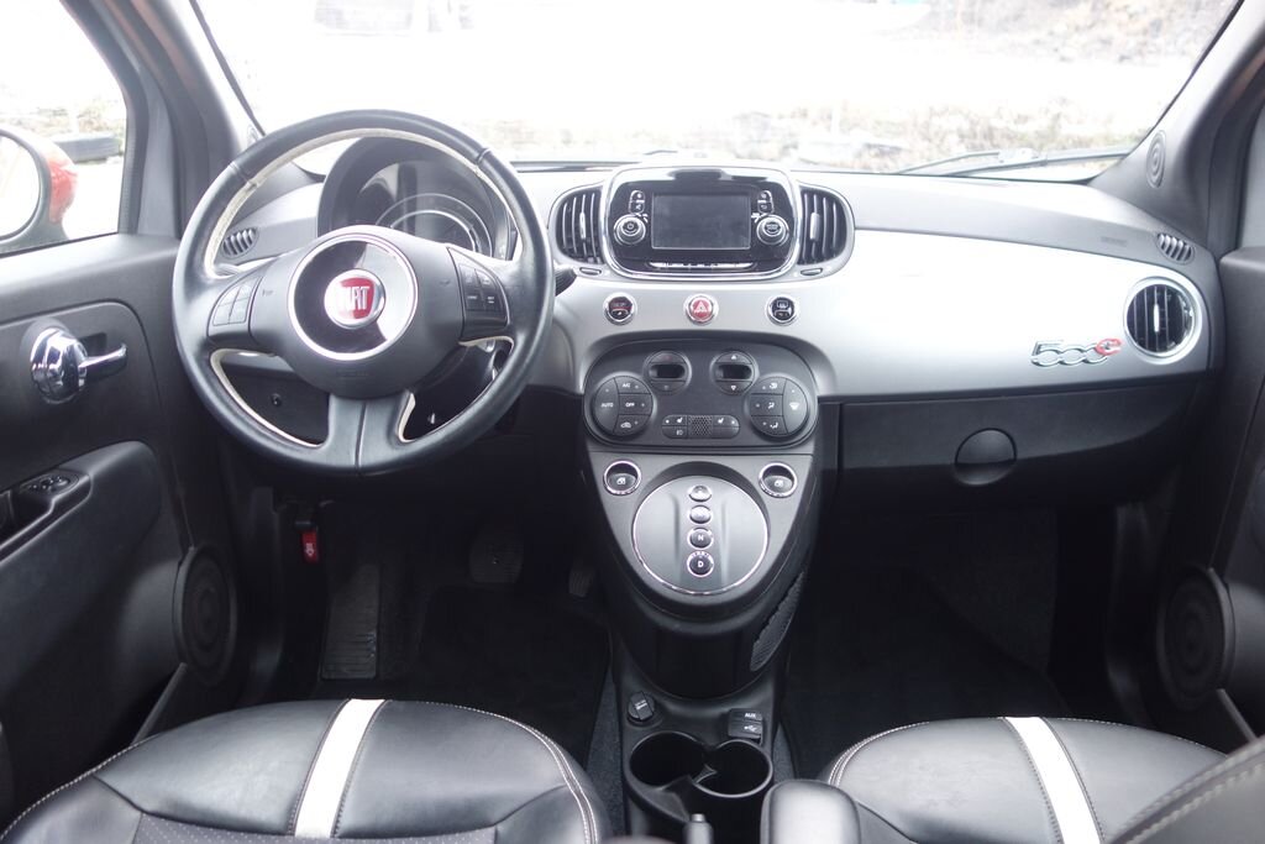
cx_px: 632
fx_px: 984
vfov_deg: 46.4
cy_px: 422
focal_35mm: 28
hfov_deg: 65.5
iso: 200
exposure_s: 1/30
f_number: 1.8
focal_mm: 10.4
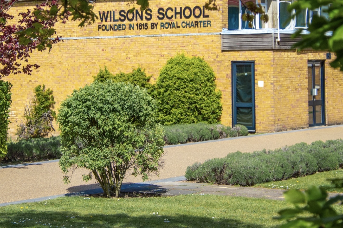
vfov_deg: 15.3
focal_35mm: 89
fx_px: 847
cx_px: 167
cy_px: 66
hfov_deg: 22.9
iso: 360
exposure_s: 1/4000
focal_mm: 40
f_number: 4
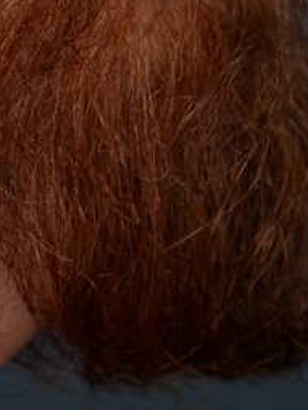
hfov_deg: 5.8
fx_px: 2985
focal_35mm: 252
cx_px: -266
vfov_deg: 7.8
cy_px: -42
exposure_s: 1/800
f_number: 2.2
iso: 200
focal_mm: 25
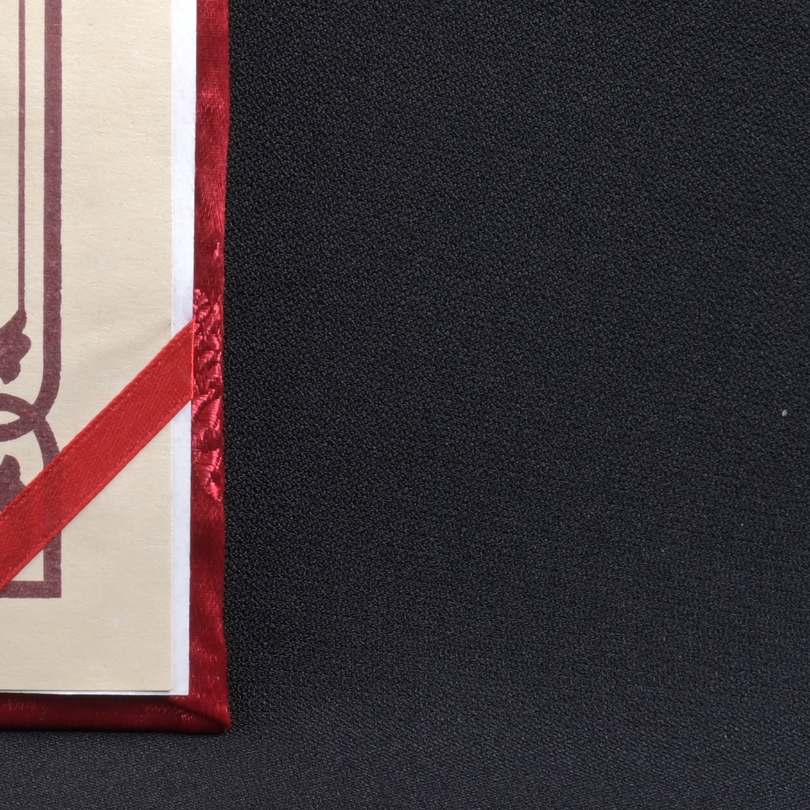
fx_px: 7360
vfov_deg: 6.2
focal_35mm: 278
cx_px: -1160
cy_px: -317
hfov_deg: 6.0
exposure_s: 1/200
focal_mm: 50
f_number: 10
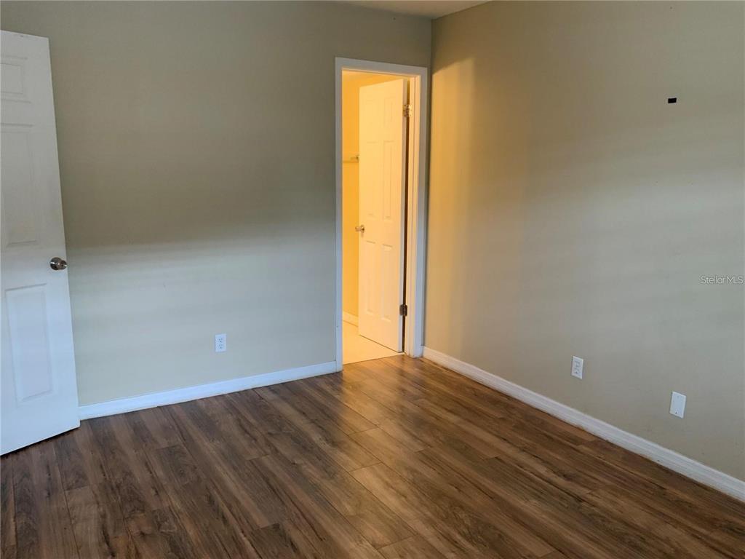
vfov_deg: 48.2
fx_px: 624
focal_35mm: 29
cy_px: 280
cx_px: 372
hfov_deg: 61.7
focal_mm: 3
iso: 100
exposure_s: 1/60
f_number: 1.8
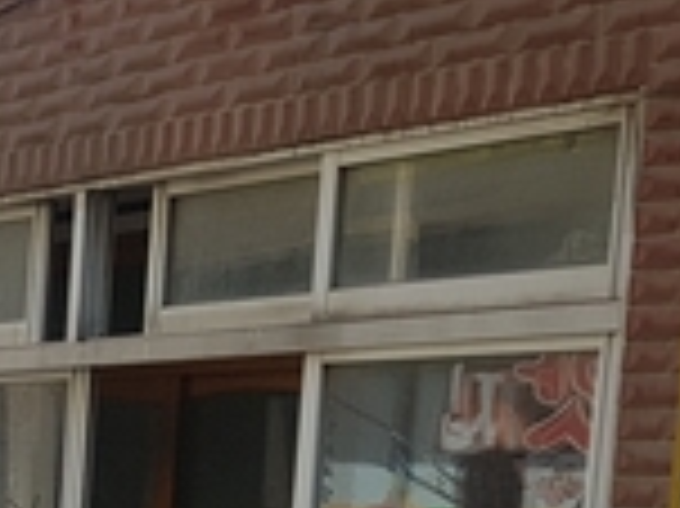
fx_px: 2159
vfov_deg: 12.6
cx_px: -527
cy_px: 832
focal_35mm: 110
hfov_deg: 15.5
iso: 50
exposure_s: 1/1364
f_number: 1.7
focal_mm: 4.2
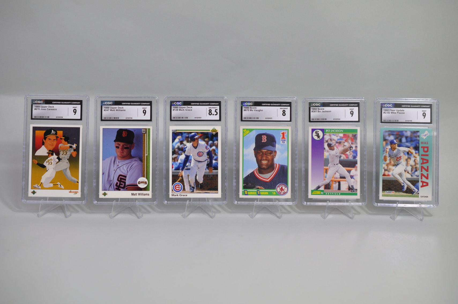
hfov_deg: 33.4
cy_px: 152
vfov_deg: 22.6
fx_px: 762
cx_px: 229
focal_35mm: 60
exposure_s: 1/80
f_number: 4.5
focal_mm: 40
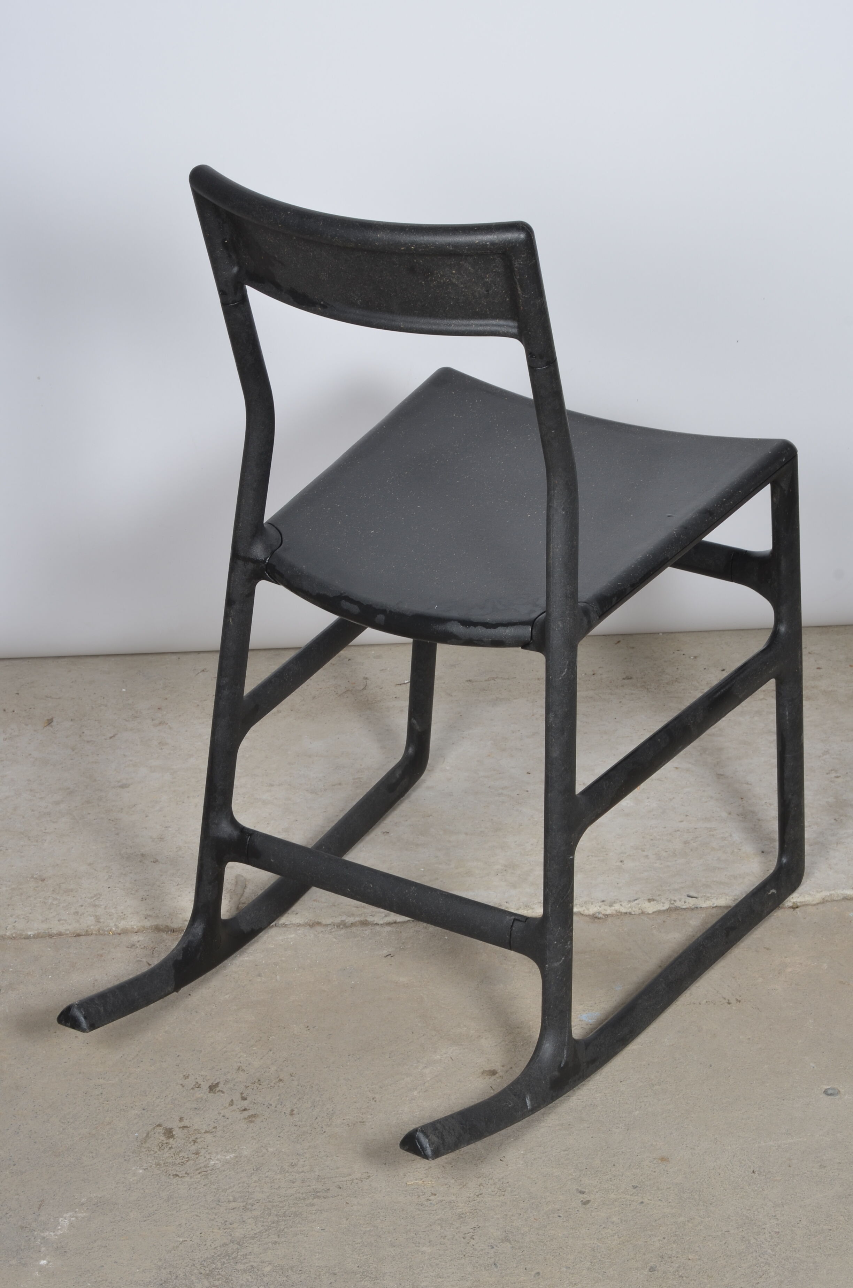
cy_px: 644
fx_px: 2677
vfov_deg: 27.0
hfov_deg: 18.1
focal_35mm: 75
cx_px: 426
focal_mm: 50
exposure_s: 1/125
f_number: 11
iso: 100
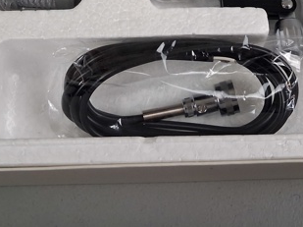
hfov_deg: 27.8
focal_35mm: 70
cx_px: 174
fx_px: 612
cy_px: -64
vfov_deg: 19.4
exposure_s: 1/100
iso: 320
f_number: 1.8
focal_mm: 4
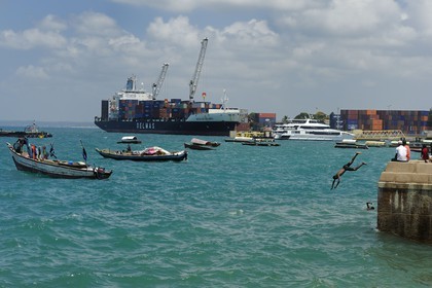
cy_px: 144
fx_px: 840
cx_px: 216
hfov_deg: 28.8
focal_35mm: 70
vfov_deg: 19.5
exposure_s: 1/400
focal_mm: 70
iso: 200
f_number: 9
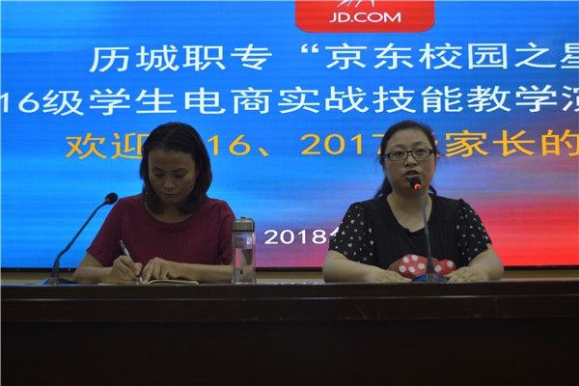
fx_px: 675
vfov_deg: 31.9
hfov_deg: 46.4
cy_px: 193
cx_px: 290
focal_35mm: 42
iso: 200
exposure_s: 1/60
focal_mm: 28
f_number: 4.5
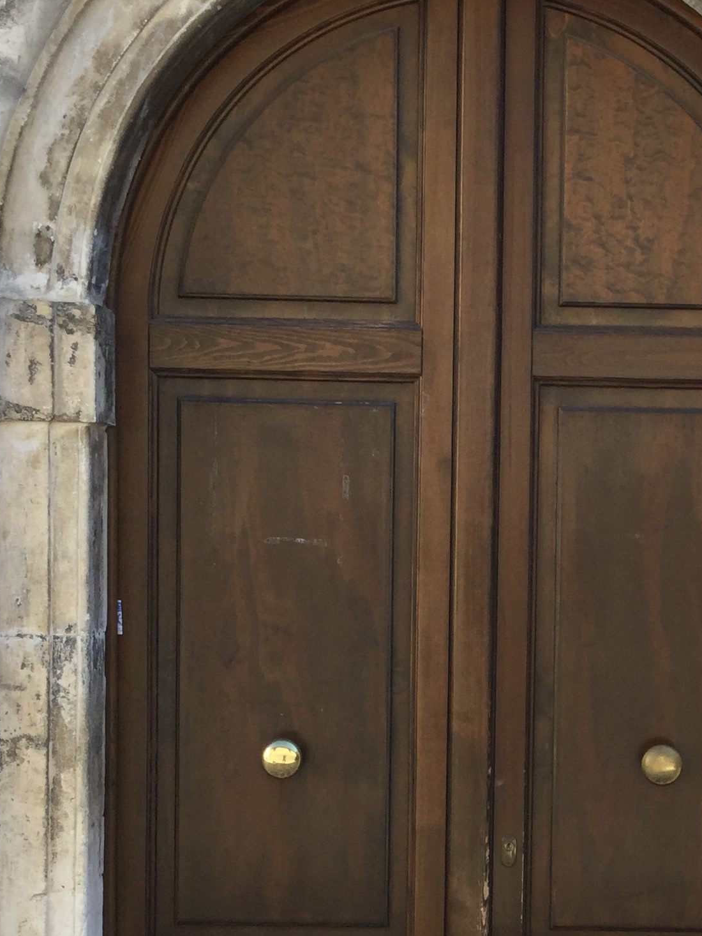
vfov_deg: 28.0
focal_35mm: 69
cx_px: 558
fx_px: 1865
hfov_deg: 21.1
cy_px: 621
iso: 25
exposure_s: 1/295
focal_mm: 3.3
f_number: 2.4
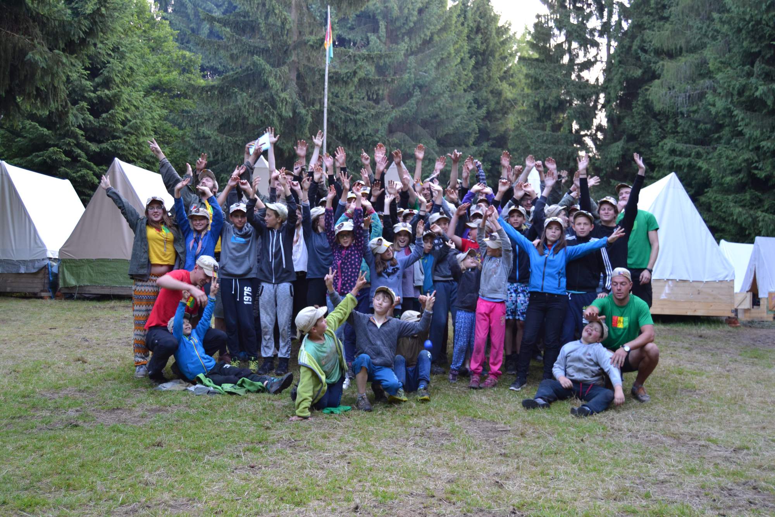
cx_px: 388
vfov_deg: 36.9
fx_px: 775
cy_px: 258
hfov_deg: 53.1
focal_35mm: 36
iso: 400
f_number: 3.8
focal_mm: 24
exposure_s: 1/60
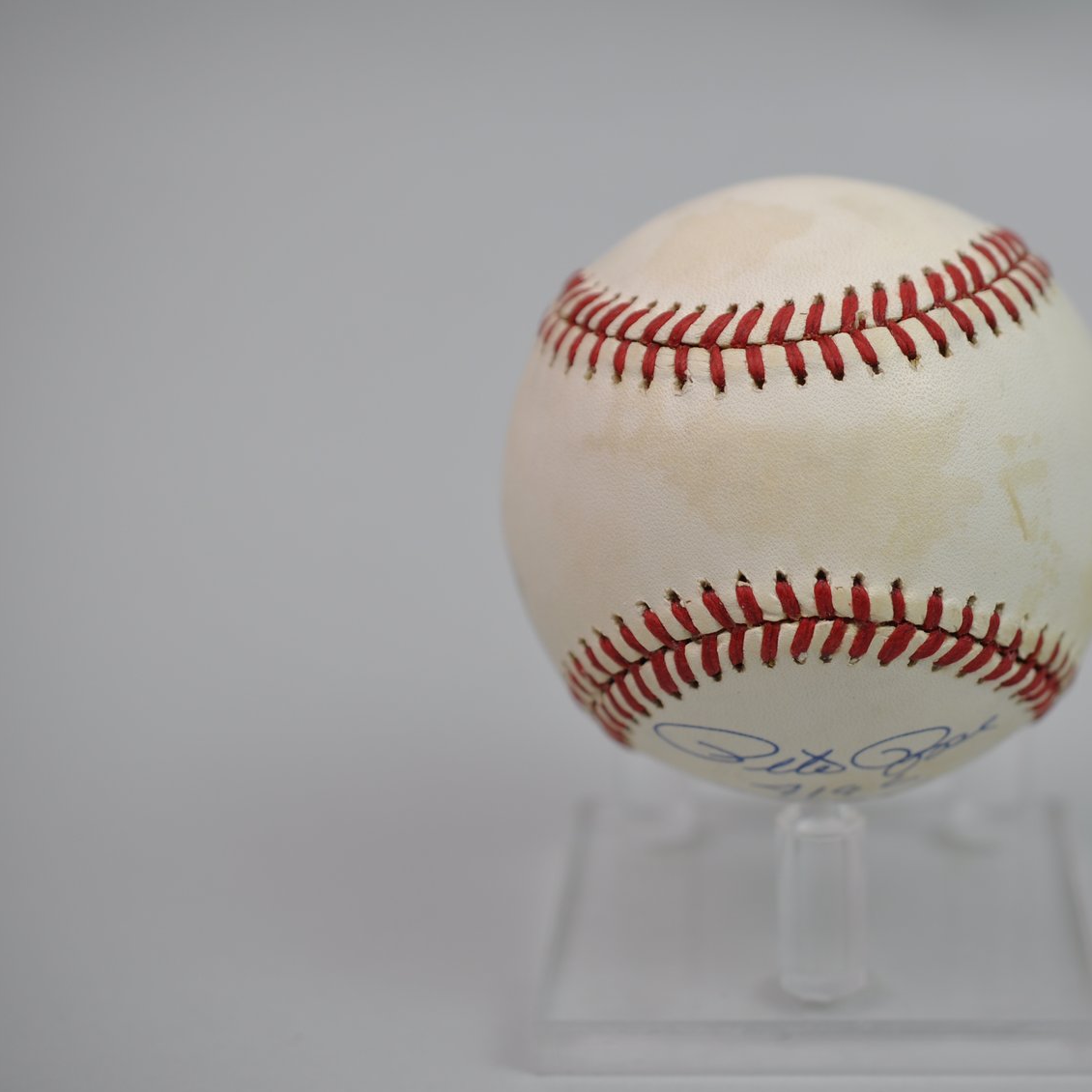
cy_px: 547
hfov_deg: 22.3
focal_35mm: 77
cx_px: 822
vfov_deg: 22.5
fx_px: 2748
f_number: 4
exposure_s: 1/60
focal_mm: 40
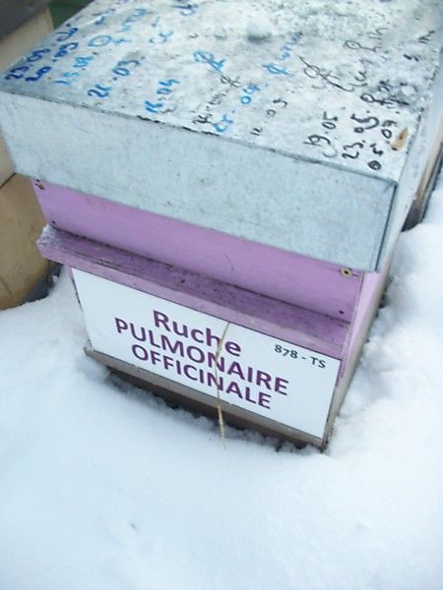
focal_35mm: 32
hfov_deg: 44.2
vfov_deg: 56.8
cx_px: 222
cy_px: 295
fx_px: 546
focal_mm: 5.7
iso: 80
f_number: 2.9
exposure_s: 1/80
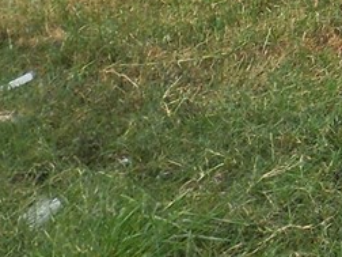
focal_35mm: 175
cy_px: -541
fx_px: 1729
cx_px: 1273
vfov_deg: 7.4
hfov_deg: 8.1
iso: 12
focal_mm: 6.4
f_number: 1.8
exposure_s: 1/788
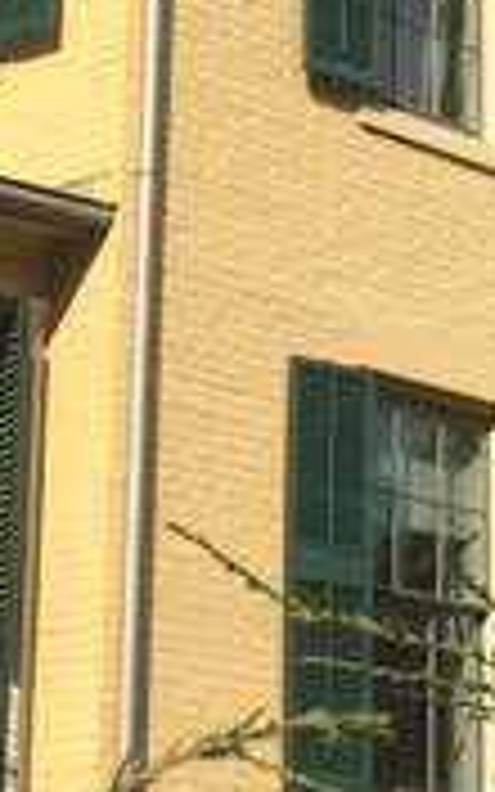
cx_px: 234
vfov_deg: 14.7
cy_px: 22
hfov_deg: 9.4
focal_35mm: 140
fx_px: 3022
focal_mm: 4.15
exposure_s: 1/2564
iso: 32
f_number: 2.2
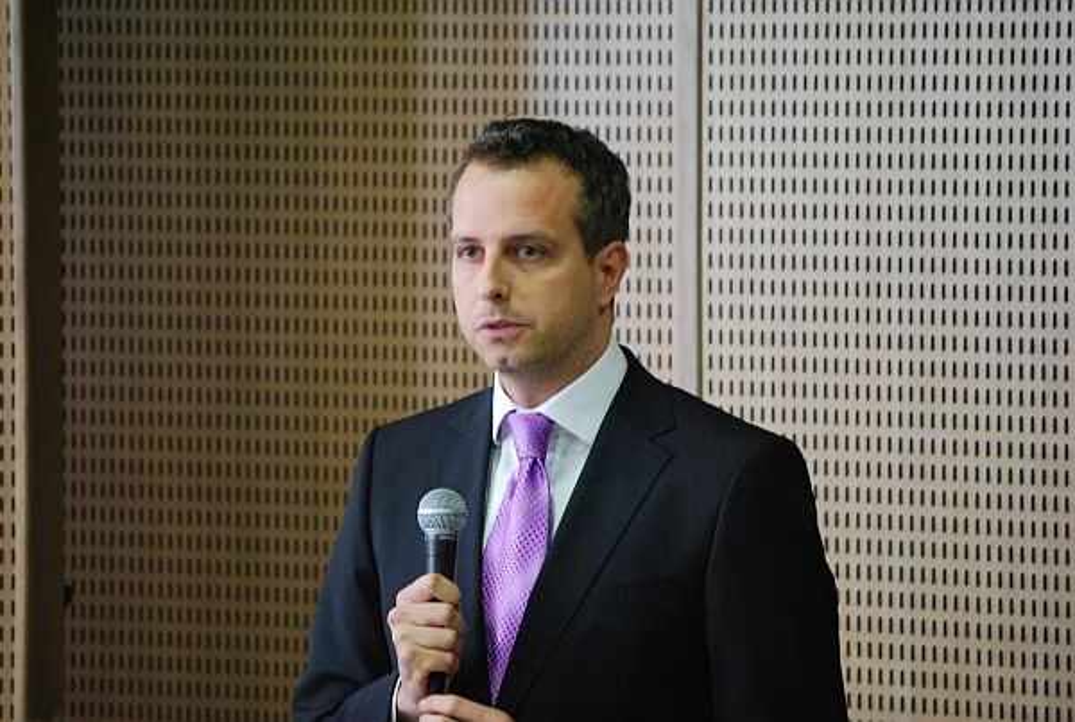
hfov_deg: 6.9
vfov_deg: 4.6
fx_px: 8978
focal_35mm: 300
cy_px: 361
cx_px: 538
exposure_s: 1/20
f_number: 5.6
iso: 1600
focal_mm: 200
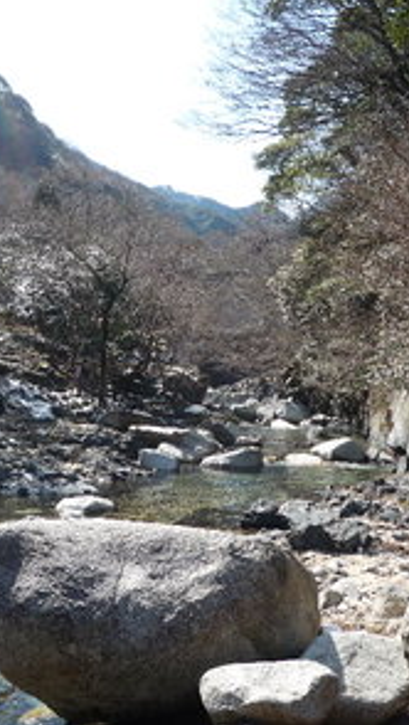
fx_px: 711
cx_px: 177
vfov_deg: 54.0
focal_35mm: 37
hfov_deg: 32.0
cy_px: 358
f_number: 3.2
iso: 100
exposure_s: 1/640
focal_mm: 4.4
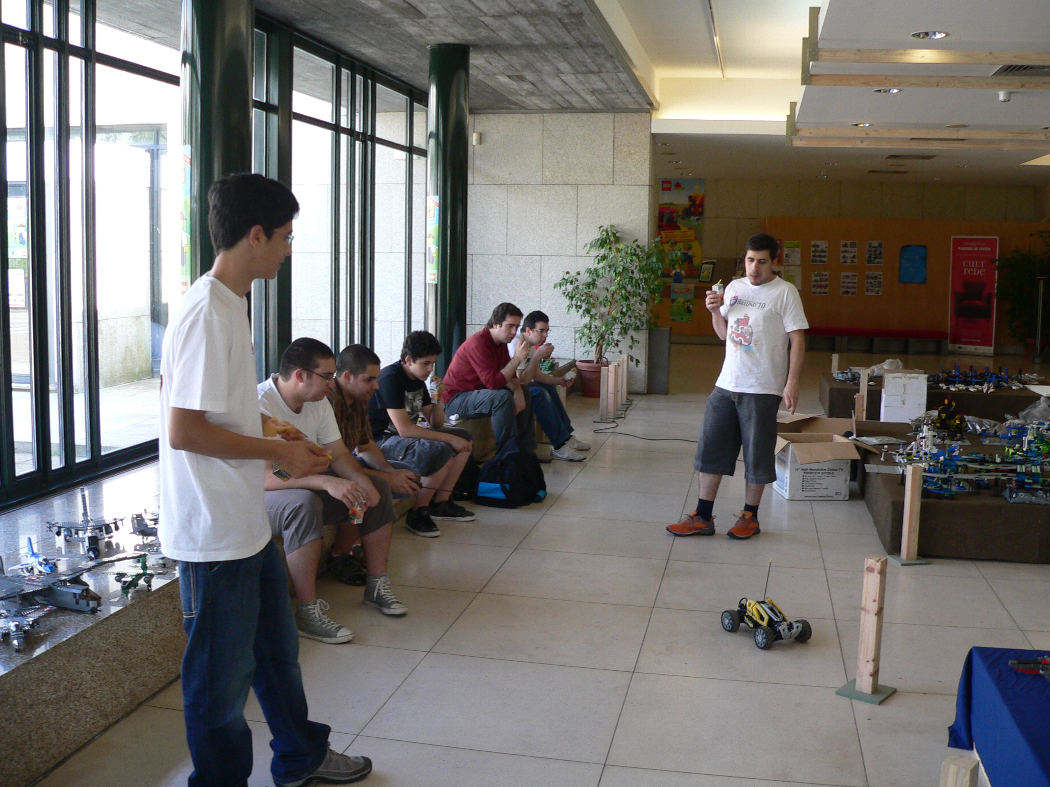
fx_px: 1092
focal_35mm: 36
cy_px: 394
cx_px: 525
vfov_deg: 39.7
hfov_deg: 51.4
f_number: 2.8
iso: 150
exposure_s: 1/60
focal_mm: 6
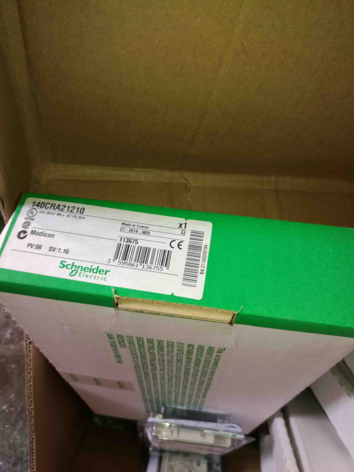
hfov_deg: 51.4
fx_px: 368
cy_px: 236
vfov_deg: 65.3
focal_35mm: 27
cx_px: 177
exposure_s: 1/33.3
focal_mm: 4.04
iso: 80
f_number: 2
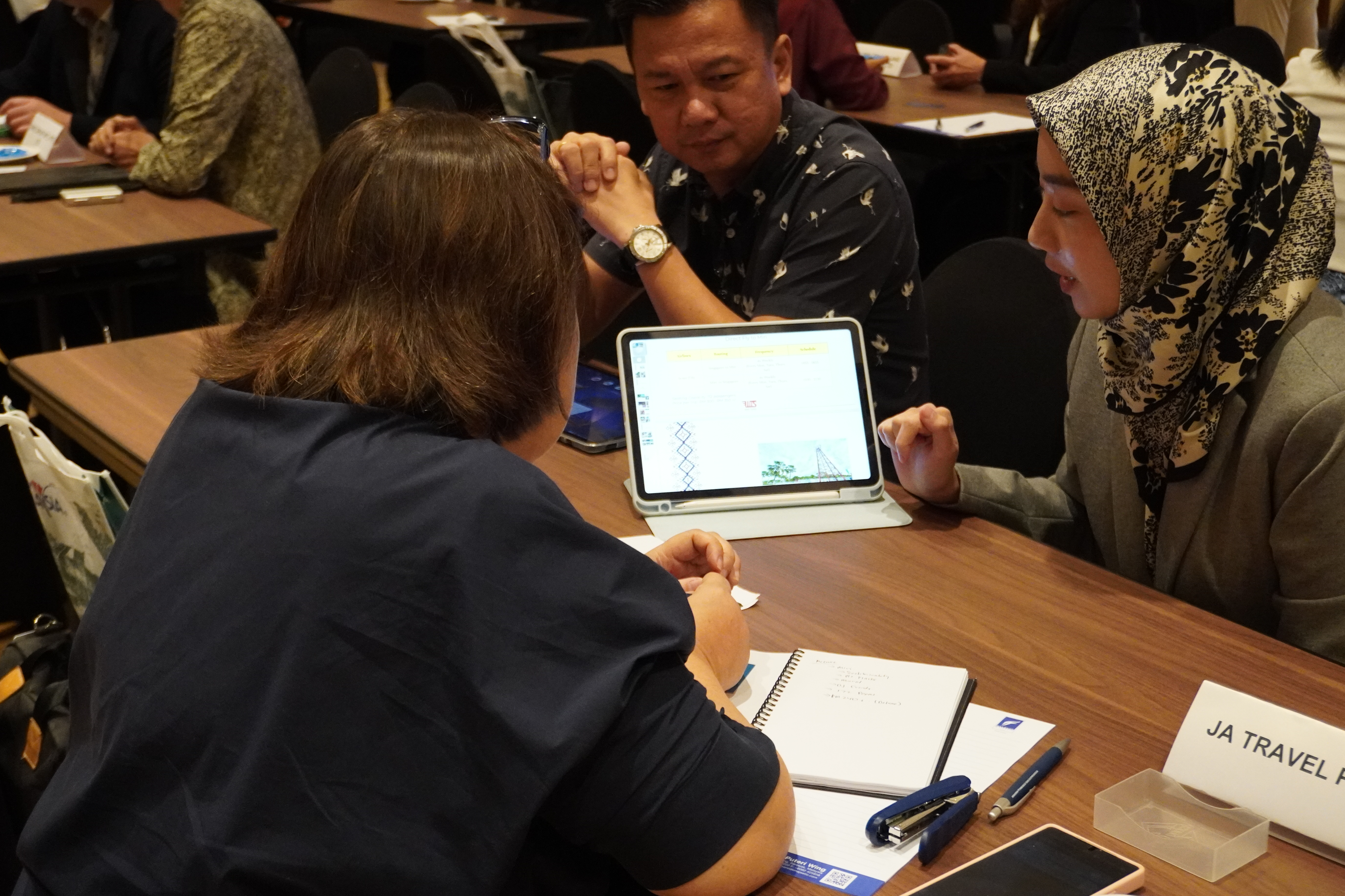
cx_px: 683
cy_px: 428
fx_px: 1888
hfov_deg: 39.2
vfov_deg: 26.7
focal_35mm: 51
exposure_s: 1/160
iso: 5000
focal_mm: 31
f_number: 5
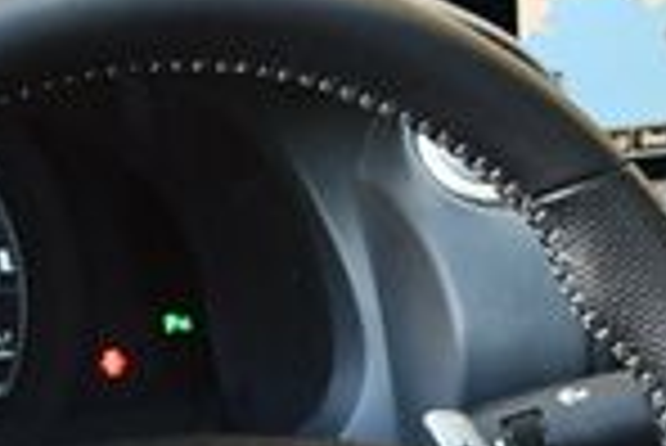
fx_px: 3518
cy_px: 712
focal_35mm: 190
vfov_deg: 7.1
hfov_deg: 10.8
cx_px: 472
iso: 900
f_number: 4
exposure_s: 1/125
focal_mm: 22
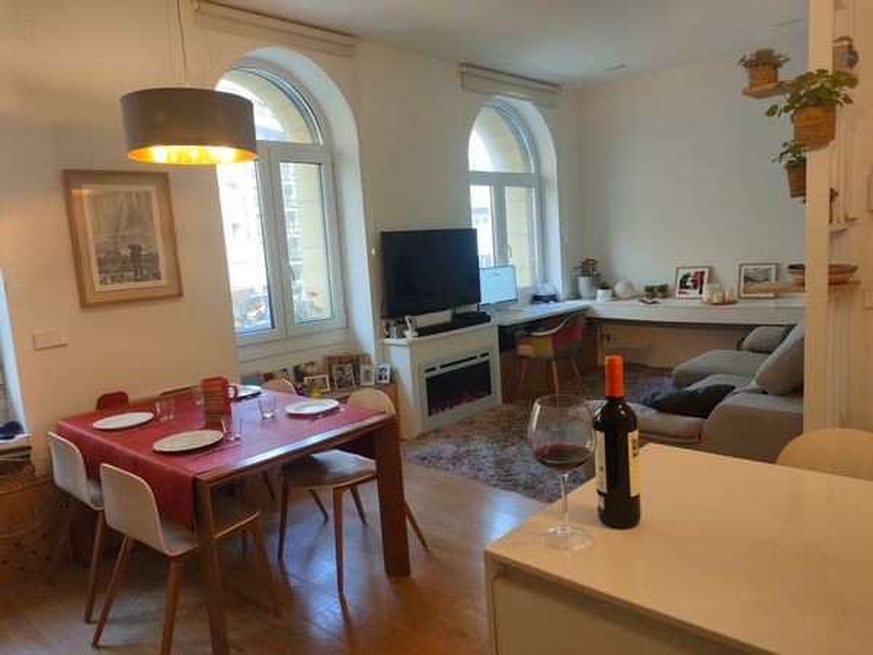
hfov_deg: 69.4
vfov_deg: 54.9
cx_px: 436
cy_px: 328
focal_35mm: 25
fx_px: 630
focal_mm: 4.73
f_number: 1.7
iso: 100
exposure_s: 1/50
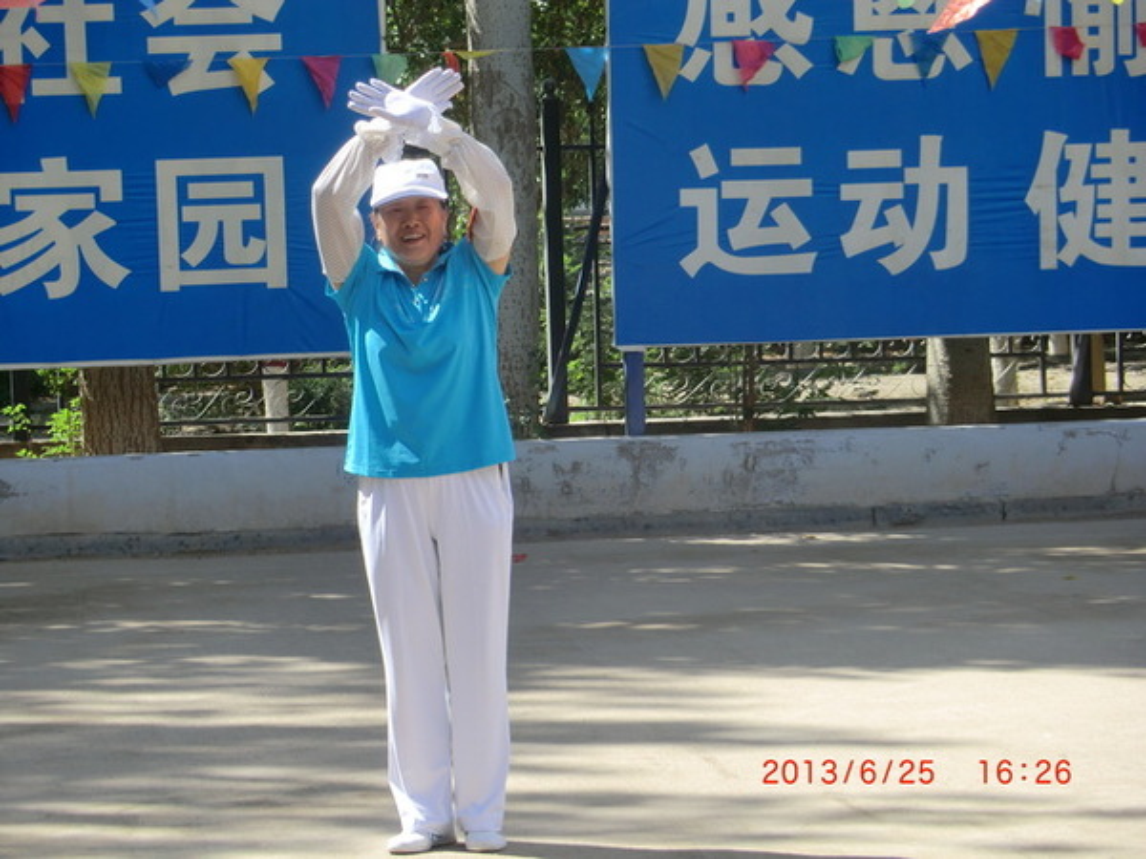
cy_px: 430
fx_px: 4800
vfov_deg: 10.2
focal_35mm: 145
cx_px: 573
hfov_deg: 13.6
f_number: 4.6
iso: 64
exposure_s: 1/250
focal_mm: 25.9
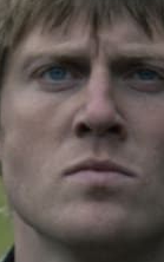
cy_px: 506
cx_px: 486
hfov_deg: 1.3
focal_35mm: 1041
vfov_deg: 2.0
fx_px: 7435
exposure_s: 1/800
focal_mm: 118
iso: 800
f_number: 4
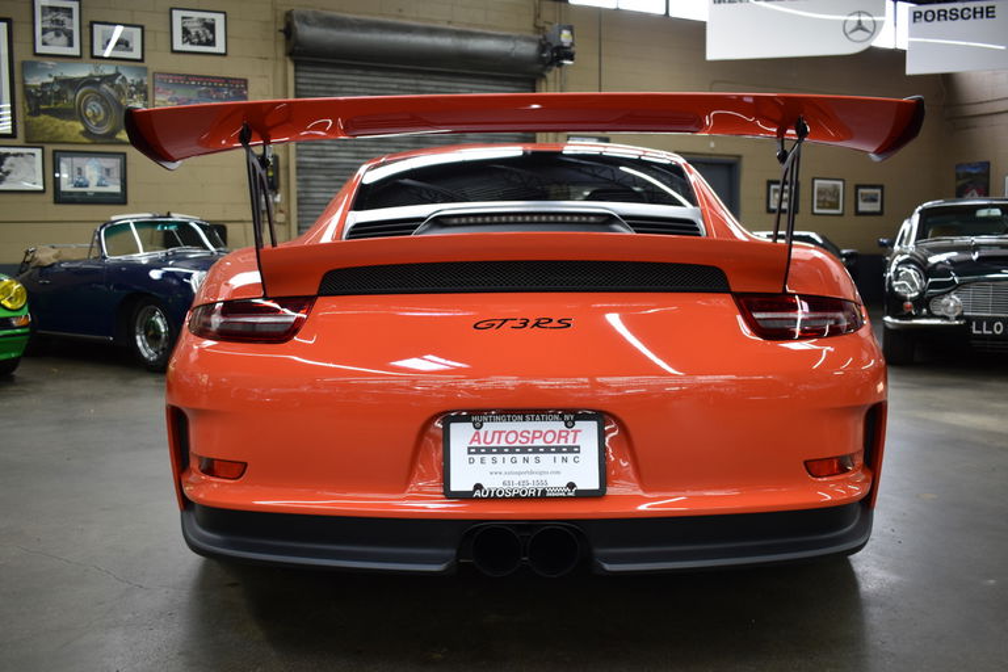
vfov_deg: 40.0
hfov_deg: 57.2
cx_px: 504
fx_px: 924
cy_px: 336
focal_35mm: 33
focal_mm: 22
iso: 360
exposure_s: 1/40
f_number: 3.8
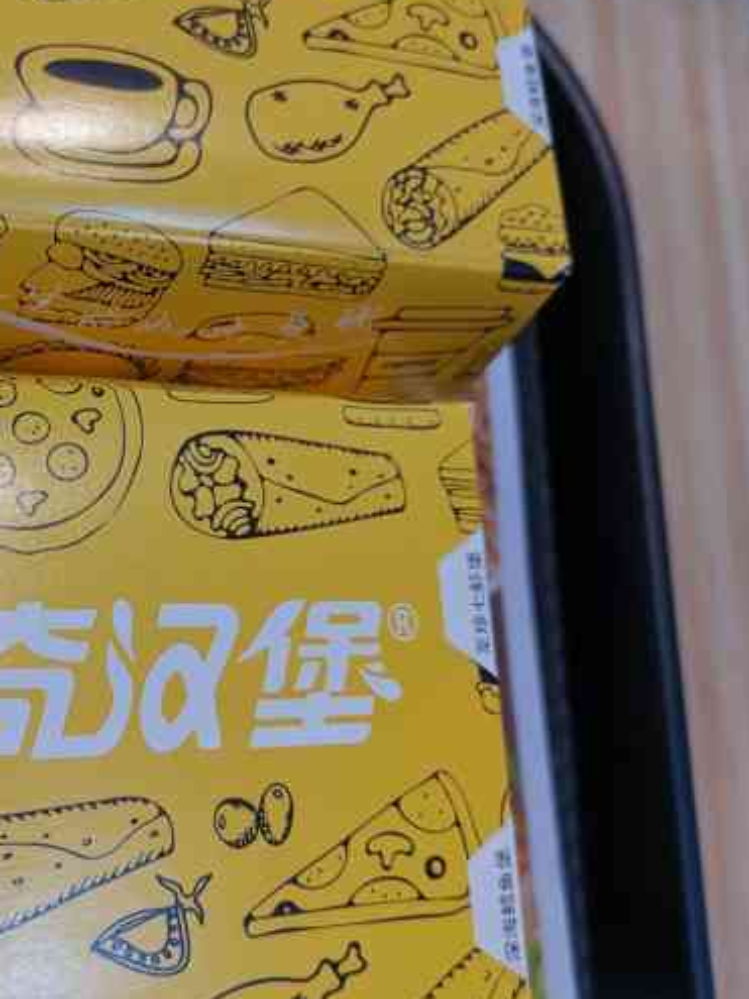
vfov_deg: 38.7
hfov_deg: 28.5
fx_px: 1414
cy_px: 397
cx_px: 77
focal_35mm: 49
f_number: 1.8
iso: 50
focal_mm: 4.75
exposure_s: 1/143
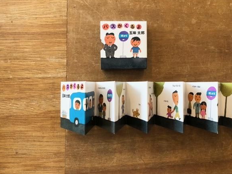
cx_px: 120
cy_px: 79
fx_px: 208
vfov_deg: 45.4
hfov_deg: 58.3
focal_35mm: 31
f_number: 1.8
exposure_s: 1/20
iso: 40
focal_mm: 4
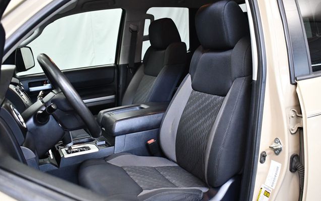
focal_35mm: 37
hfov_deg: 52.7
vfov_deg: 34.4
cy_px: 107
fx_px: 324
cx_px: 161
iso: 3200
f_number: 3.5
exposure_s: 1/125
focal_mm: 18
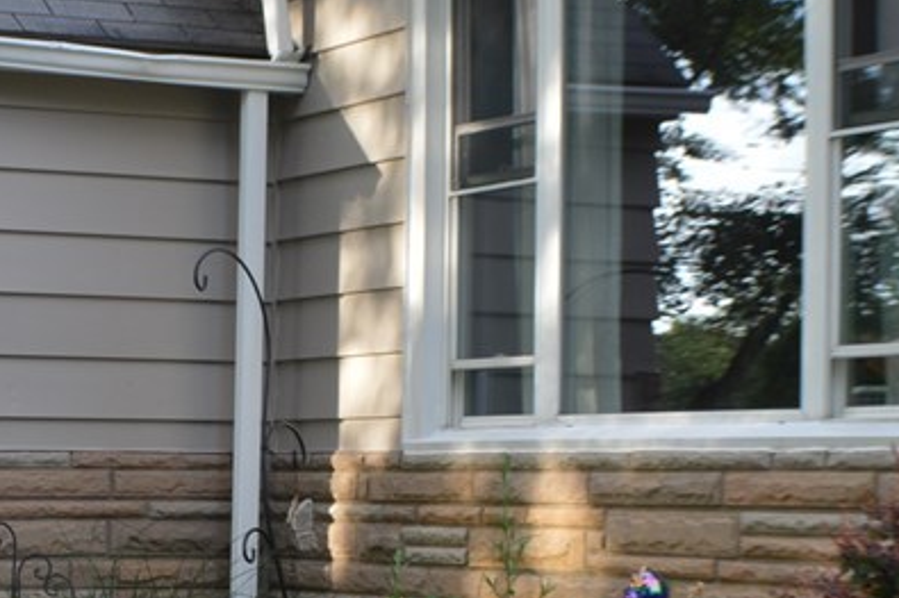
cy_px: 616
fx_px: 3604
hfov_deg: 13.8
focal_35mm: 144
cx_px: -154
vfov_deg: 9.4
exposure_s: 1/125
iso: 250
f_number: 5.6
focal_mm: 35
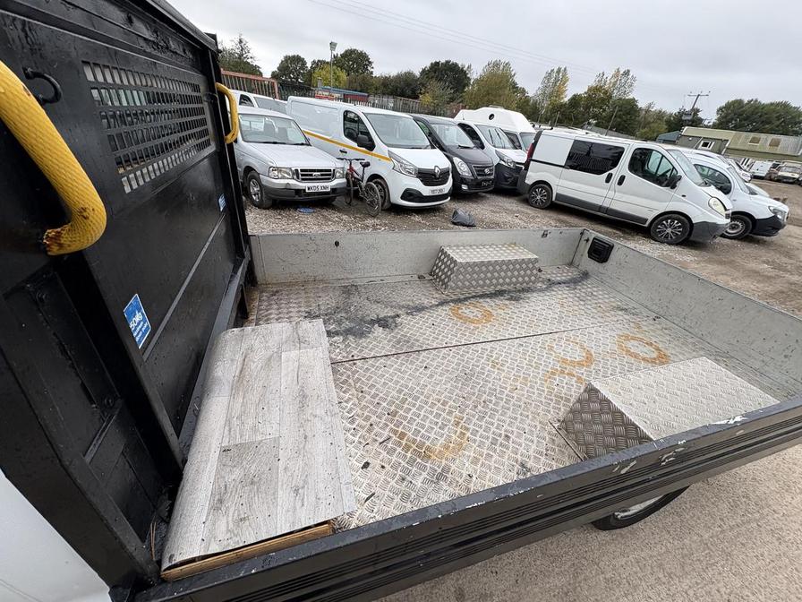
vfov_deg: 85.7
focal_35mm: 14
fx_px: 324
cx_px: 401
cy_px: 301
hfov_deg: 102.1
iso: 40
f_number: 2.2
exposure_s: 1/255
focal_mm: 2.22
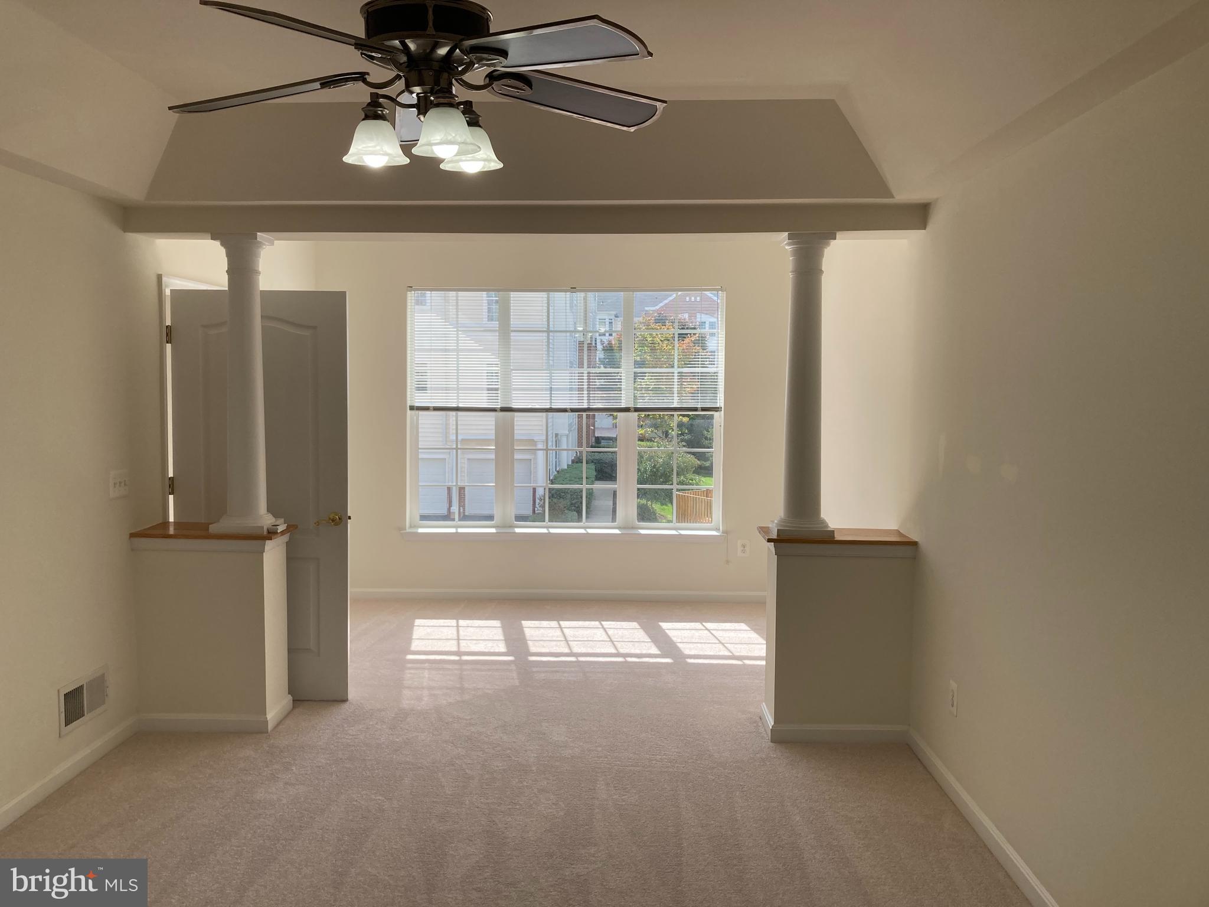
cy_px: 454
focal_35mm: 28
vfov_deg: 49.7
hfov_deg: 63.4
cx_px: 604
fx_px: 978
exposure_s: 1/496
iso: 20
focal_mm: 3.99
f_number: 1.8
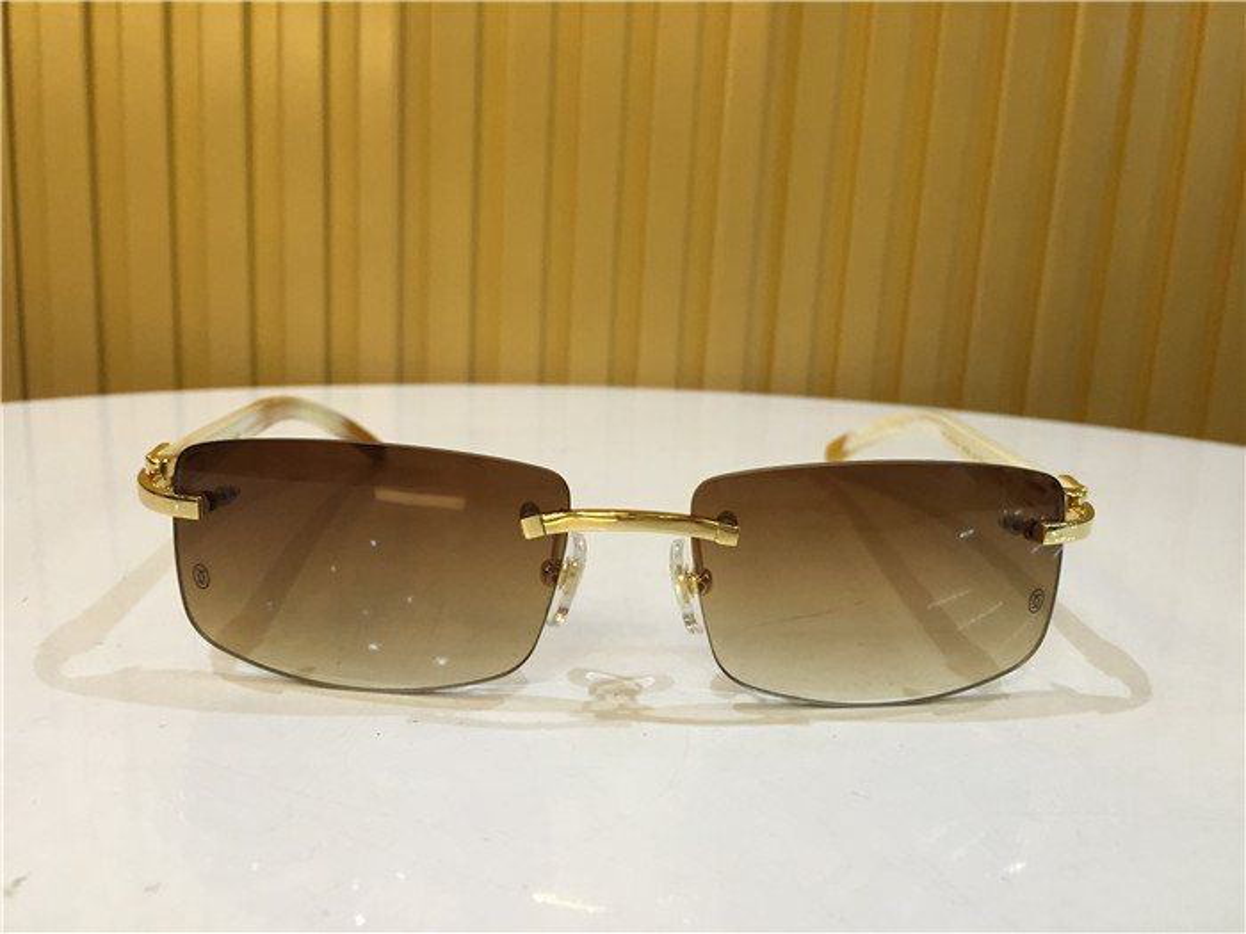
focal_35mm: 29
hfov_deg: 61.7
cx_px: 623
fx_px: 1044
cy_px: 467
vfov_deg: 48.2
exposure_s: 1/33
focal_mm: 4.15
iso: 125
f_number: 2.2
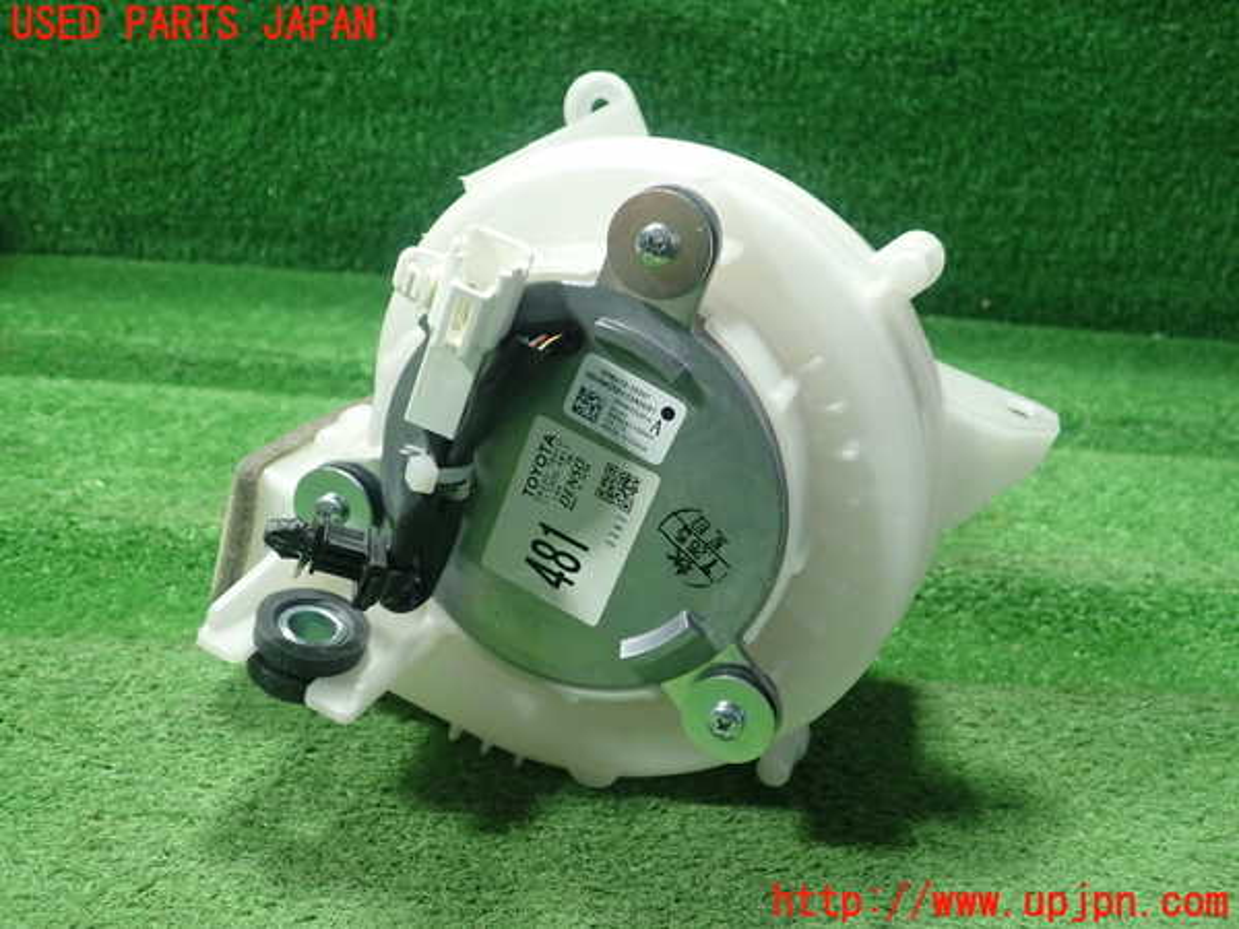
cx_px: 620
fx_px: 1074
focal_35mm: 30
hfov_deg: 60.0
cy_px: 464
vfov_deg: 46.8
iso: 500
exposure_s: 1/125
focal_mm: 5.5
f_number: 2.3
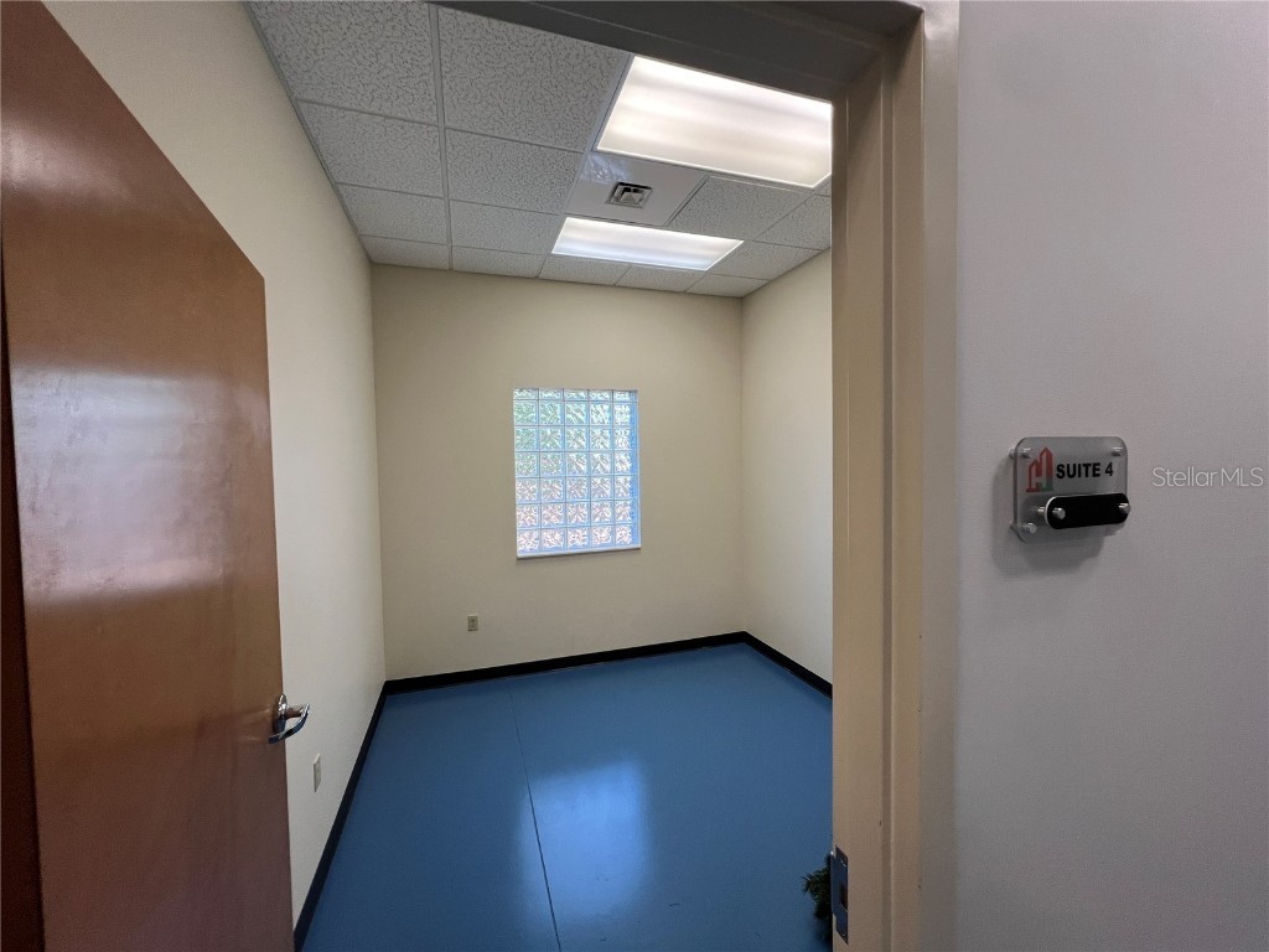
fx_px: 477
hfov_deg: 106.2
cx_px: 634
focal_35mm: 13
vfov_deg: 89.9
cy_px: 476
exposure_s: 1/120
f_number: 1.8
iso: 80
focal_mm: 1.57
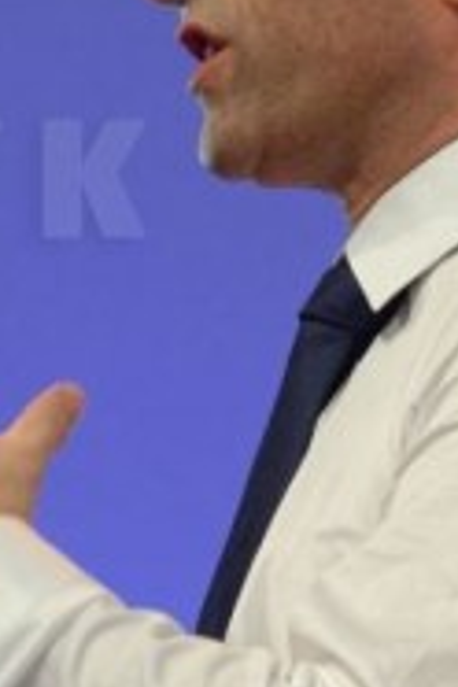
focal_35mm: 966
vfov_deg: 2.1
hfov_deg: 1.4
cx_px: 351
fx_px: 18433
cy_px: 292
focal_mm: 150
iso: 1000
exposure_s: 1/160
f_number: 5.6
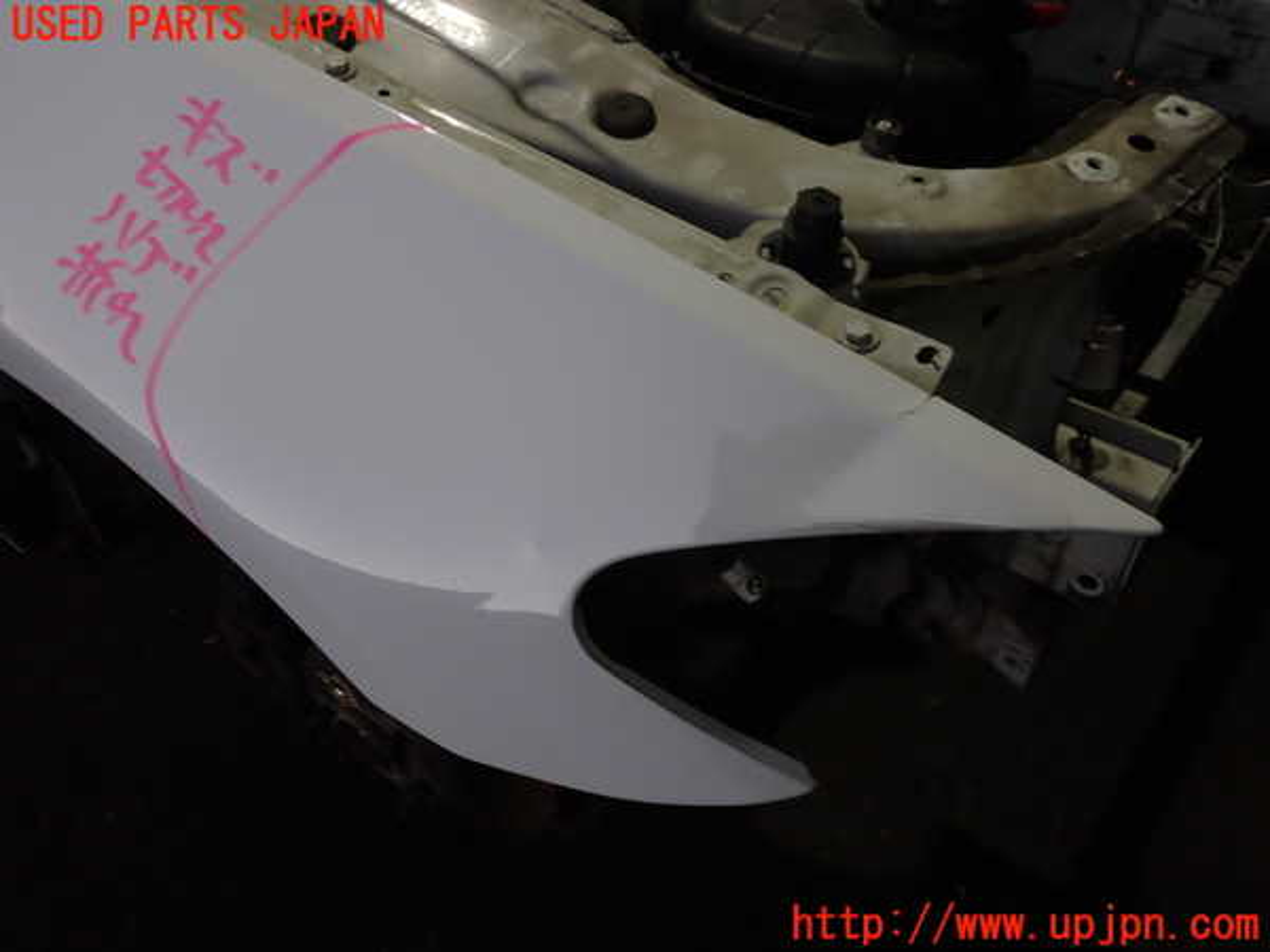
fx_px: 1101
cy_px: 476
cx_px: 635
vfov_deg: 46.8
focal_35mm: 30
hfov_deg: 60.0
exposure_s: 1/60
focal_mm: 5.4
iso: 200
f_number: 2.3
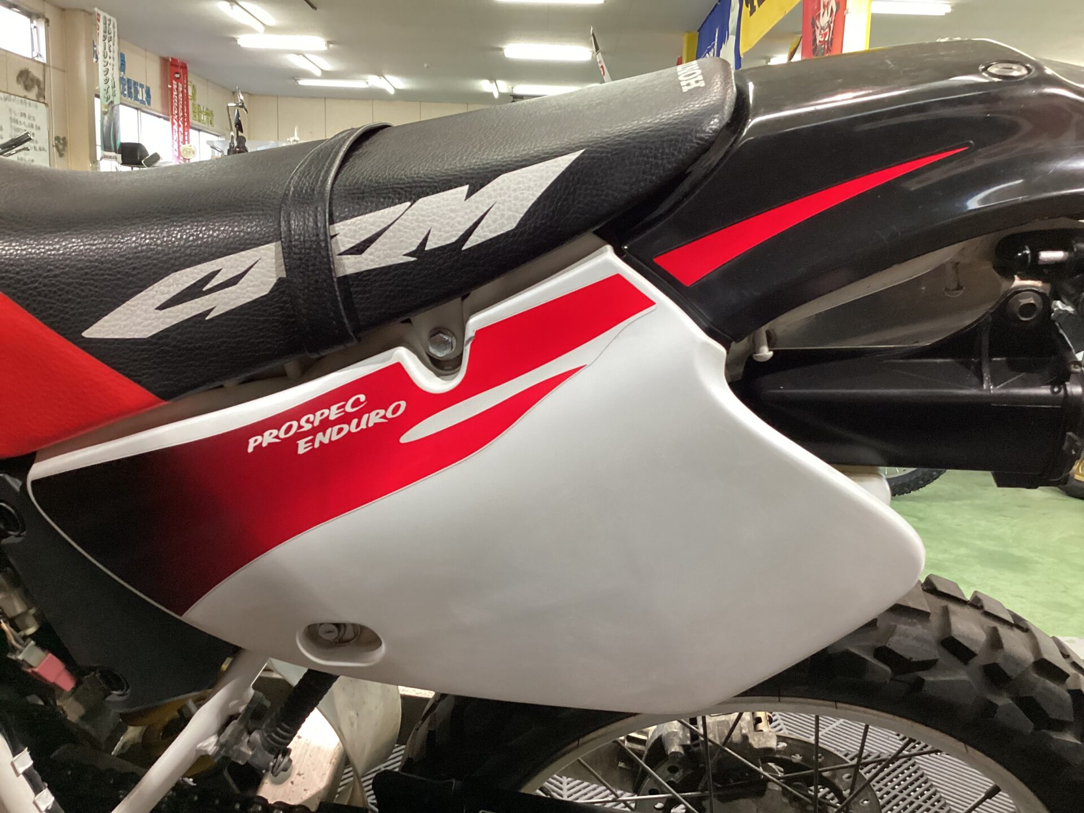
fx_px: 971
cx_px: 542
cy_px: 406
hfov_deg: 58.4
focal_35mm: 31
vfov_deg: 45.4
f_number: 2.4
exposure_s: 1/60
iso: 250
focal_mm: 3.3
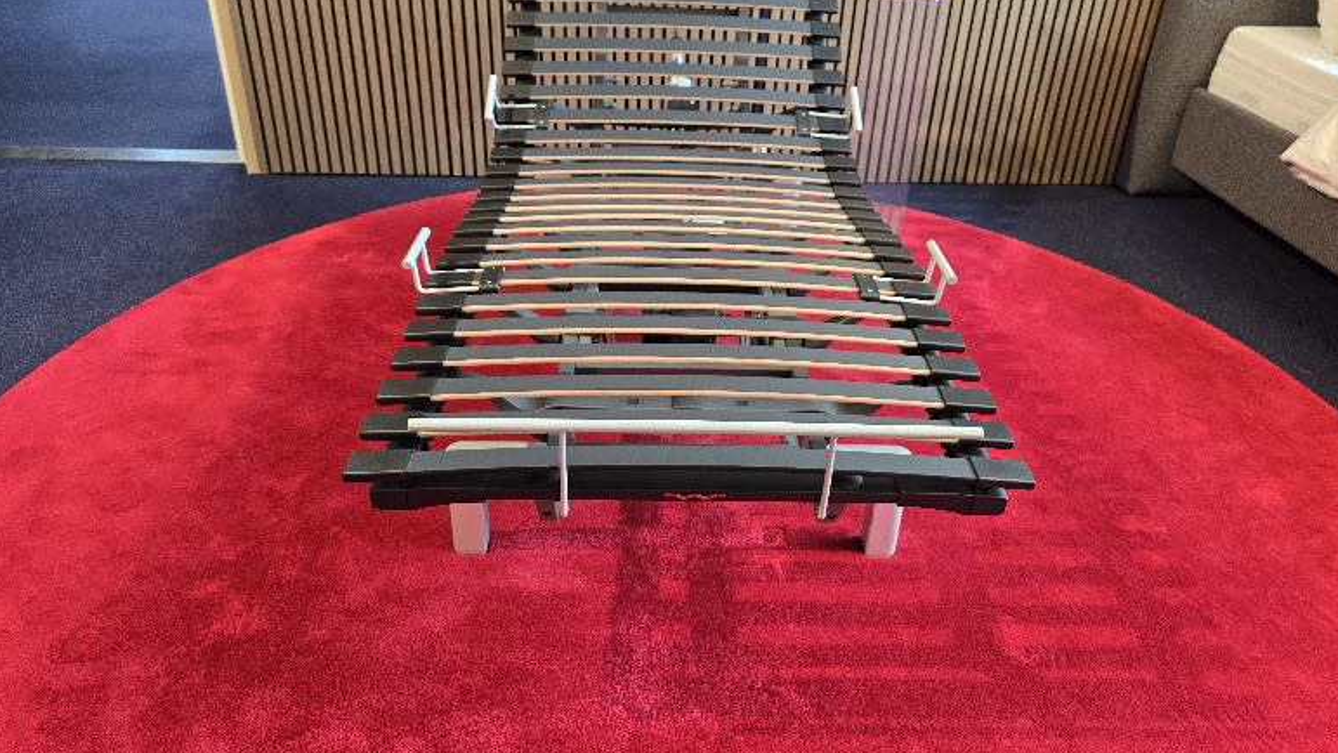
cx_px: 685
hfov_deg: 71.9
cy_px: 318
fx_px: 923
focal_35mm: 26
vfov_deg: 44.3
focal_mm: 6.3
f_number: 1.7
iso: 320
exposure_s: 1/101
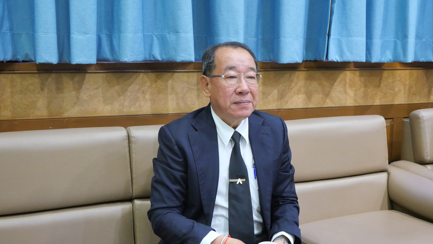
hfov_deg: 47.3
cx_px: 237
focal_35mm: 43
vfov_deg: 27.7
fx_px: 494
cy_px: 128
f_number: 6.3
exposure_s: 1/25
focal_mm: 18
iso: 3200
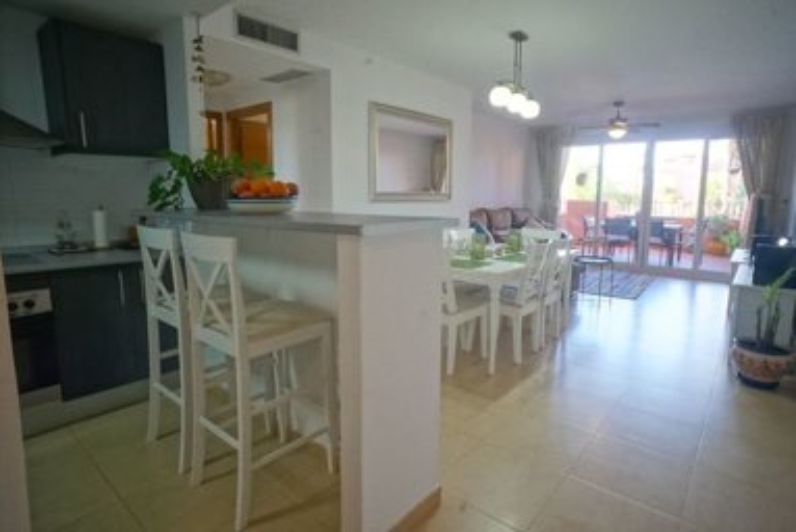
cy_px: 259
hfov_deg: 71.4
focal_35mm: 25
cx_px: 414
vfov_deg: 51.4
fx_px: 553
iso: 6400
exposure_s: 1/40
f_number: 16
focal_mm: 16
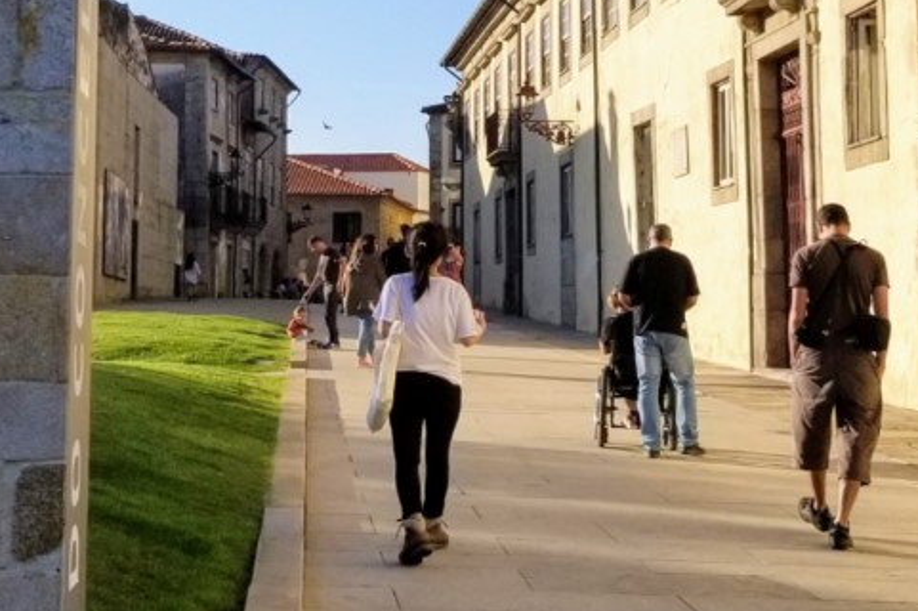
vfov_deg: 16.7
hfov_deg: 24.9
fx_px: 2064
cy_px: 134
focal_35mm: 81
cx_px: 305
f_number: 1.7
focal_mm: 4.3
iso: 50
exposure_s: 1/3136
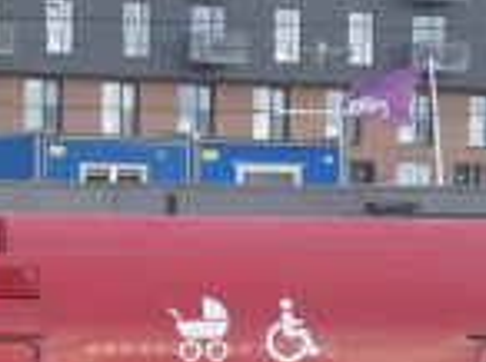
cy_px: 560
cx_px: -113
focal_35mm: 295
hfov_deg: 6.7
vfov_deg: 5.0
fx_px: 4135
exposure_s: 1/100
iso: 80
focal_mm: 17
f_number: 4.5
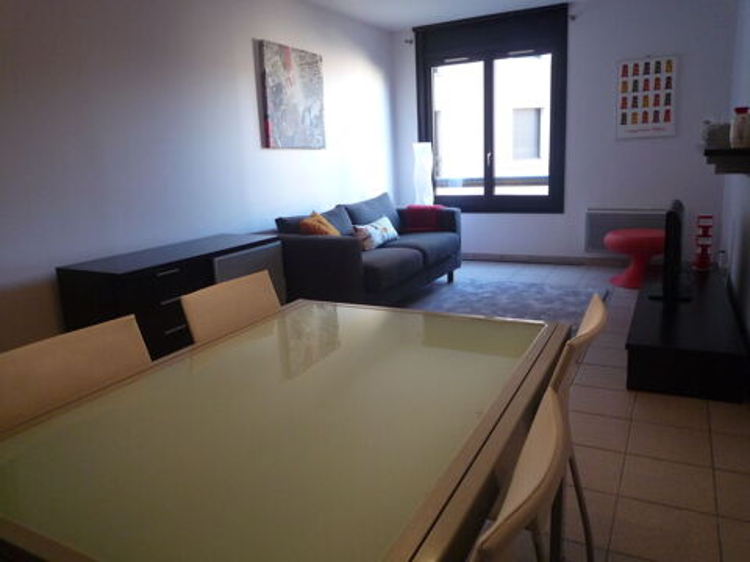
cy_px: 281
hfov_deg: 69.4
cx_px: 375
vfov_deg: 54.9
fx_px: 542
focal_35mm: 25
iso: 250
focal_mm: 4.4
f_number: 2.8
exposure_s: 1/30
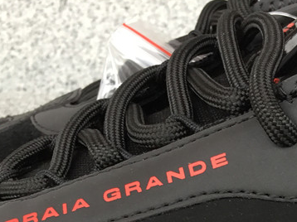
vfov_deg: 17.8
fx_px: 669
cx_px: 277
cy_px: 276
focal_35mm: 78
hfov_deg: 24.2
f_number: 2.4
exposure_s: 1/50
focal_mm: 3.3
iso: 32
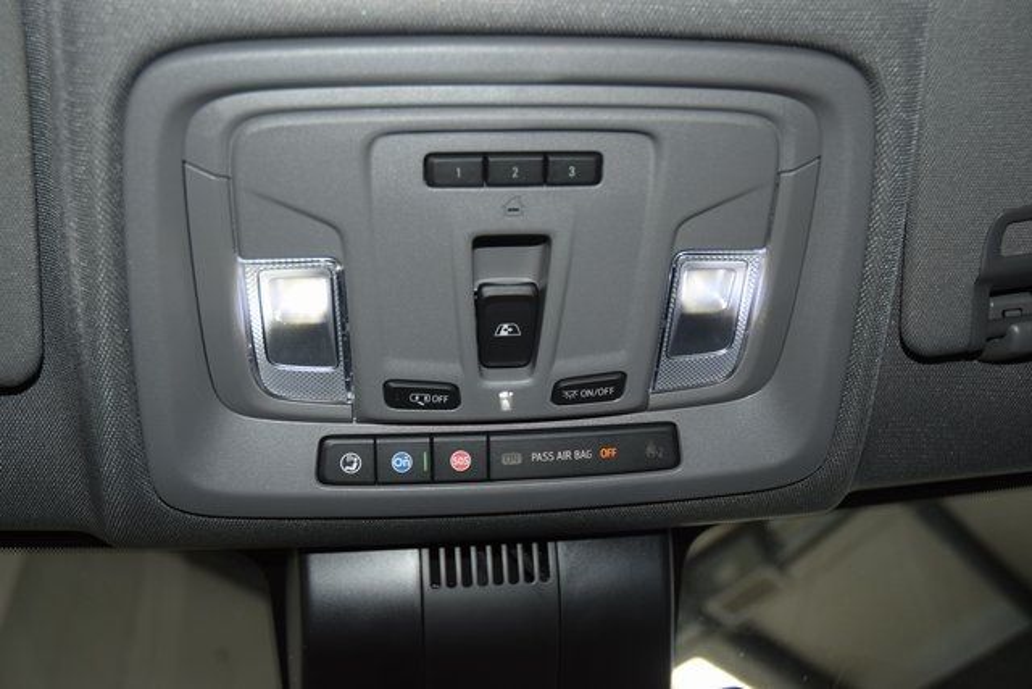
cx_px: 516
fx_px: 1075
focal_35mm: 38
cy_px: 344
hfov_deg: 51.3
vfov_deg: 35.5
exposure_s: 1/100
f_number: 3.8
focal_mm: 25
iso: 560
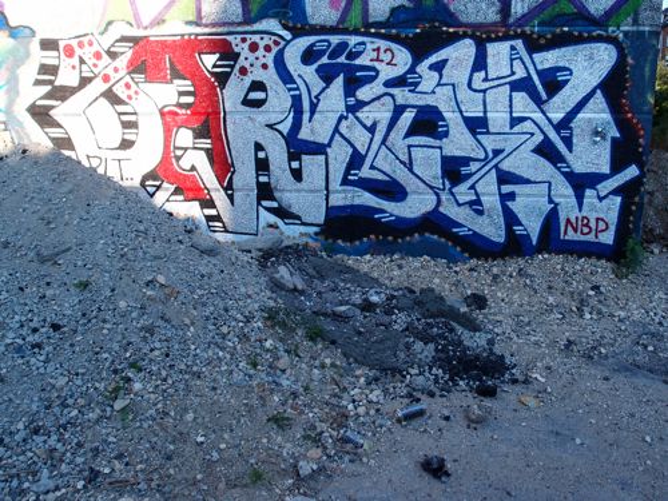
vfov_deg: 49.7
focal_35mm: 28
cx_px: 334
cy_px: 250
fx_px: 540
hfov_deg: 63.4
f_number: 2.8
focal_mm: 6
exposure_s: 1/500
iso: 100
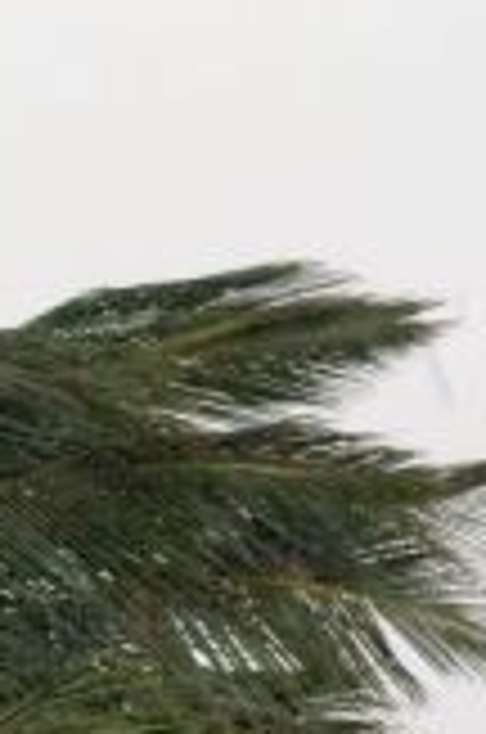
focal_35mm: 830
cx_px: -97
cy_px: -63
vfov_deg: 2.5
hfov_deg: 1.6
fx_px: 16878
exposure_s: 1/500
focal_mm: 150
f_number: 11
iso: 2000
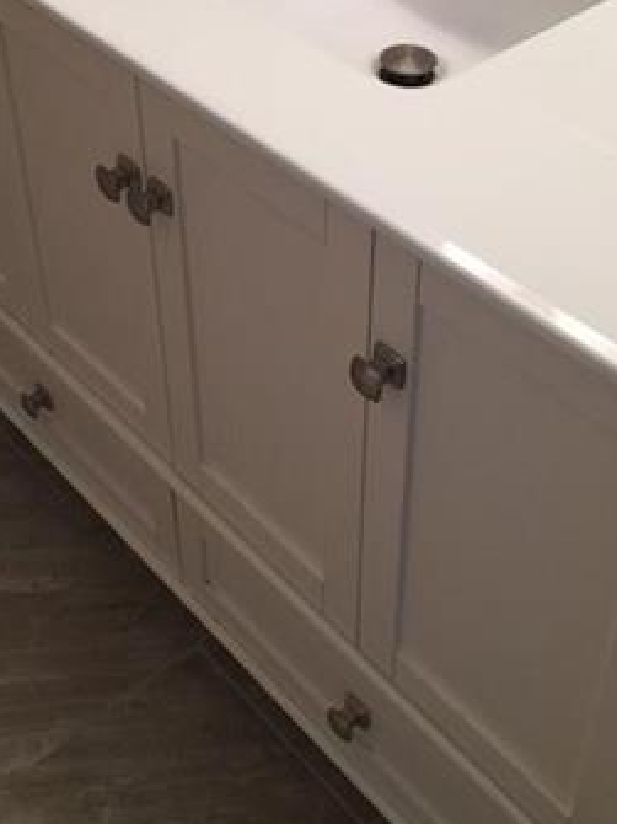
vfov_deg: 36.3
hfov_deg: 27.9
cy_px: 256
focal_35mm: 52
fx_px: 1237
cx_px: 229
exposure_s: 1/15
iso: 32
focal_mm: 4.15
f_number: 2.2
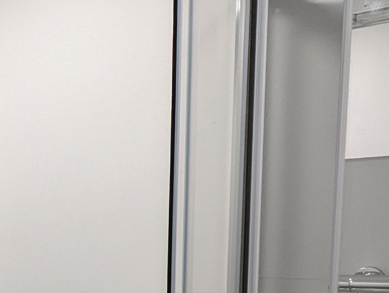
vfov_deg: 20.9
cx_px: -127
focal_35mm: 66
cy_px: 344
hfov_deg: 25.1
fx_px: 743
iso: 44
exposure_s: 1/33.3
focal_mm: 2.35
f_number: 2.2
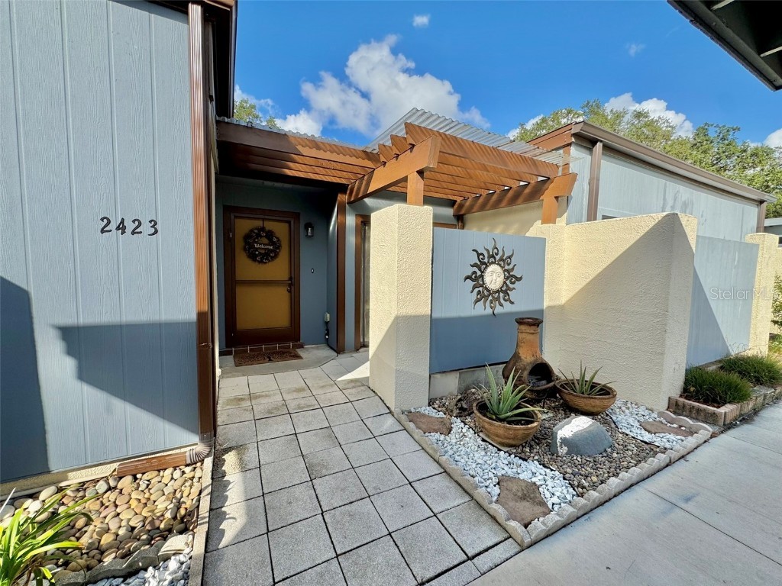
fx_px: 316
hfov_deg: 102.1
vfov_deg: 85.7
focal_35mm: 14
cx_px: 391
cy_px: 293
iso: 40
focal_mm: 2.22
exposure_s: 1/1256
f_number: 2.2
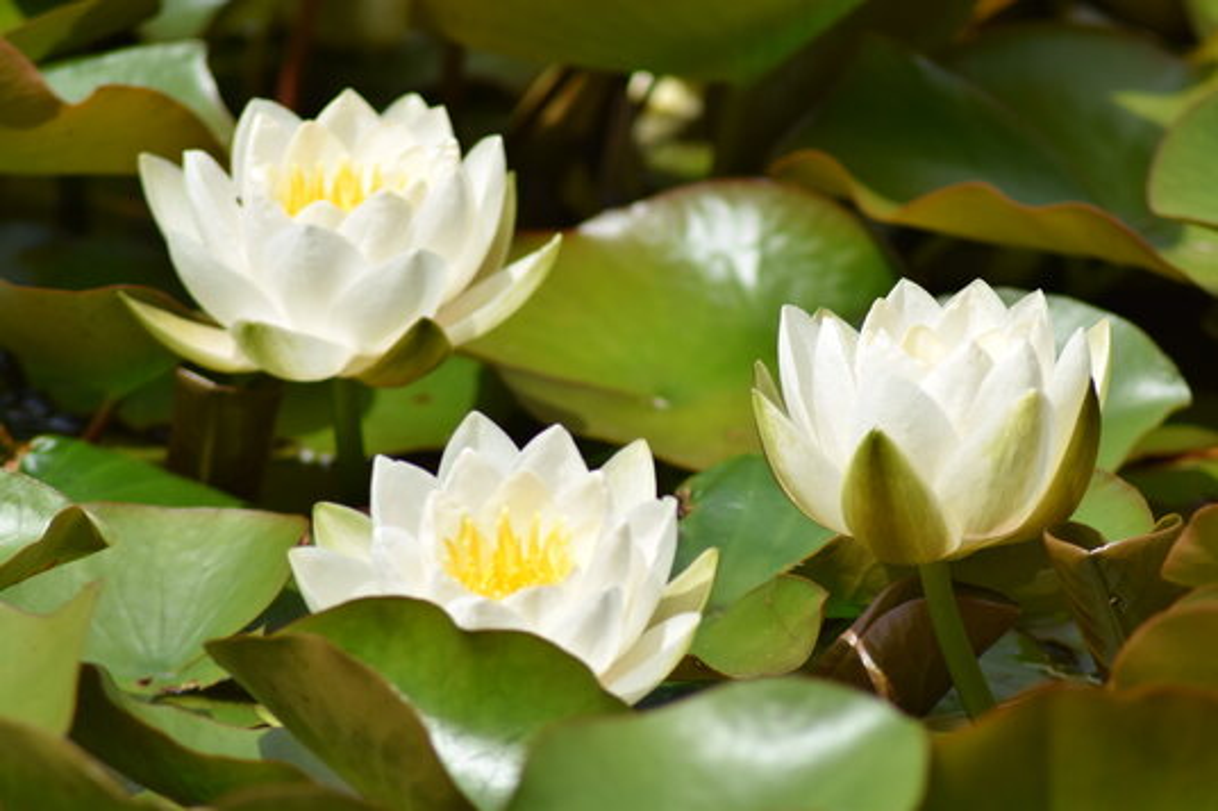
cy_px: 406
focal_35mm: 450
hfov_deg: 4.6
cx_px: 609
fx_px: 15219
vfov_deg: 3.1
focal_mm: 300
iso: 200
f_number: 8
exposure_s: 1/1000
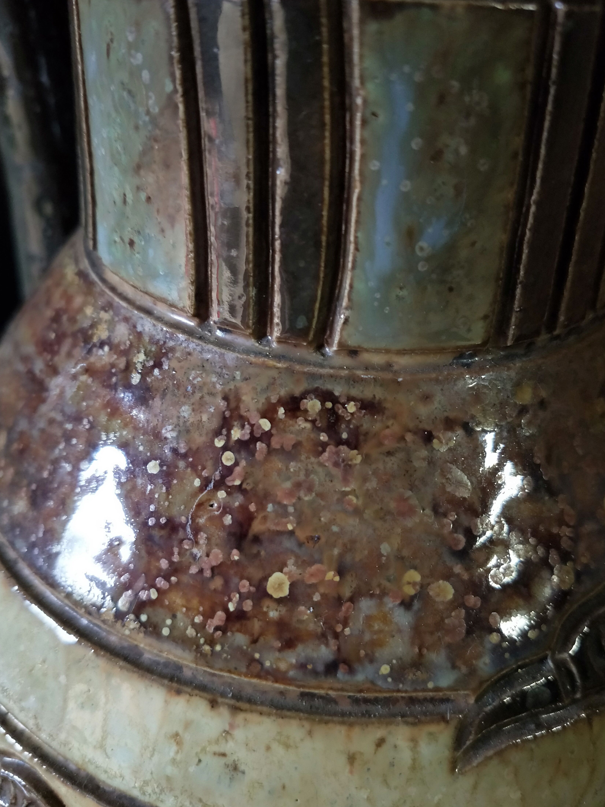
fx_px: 559
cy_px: 396
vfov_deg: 71.6
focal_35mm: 24
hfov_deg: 56.8
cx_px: 296
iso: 489
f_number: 1.7
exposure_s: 1/25
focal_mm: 3.99
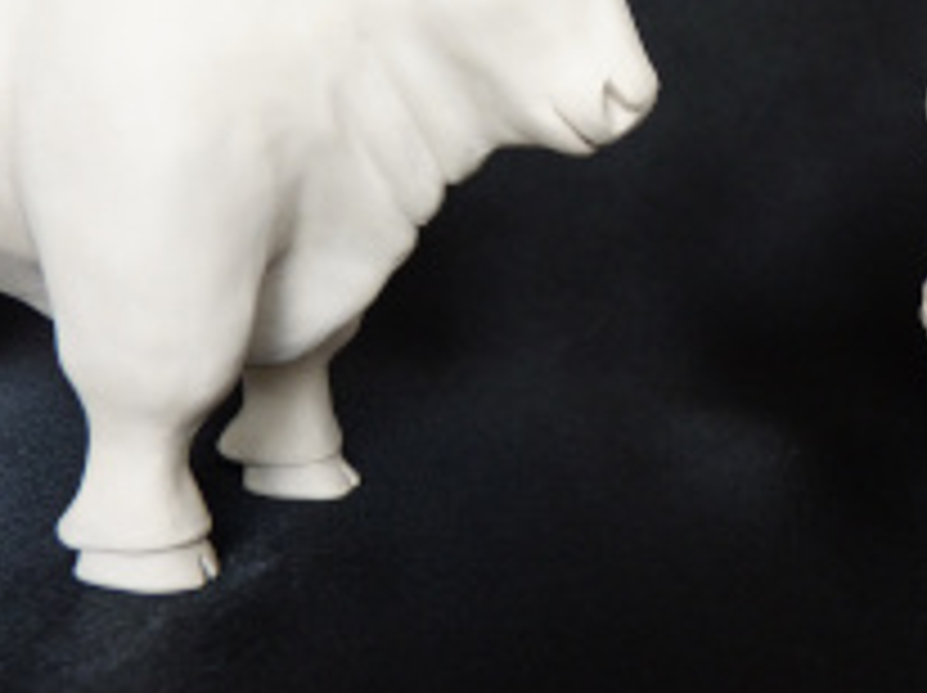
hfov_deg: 30.1
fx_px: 1685
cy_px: 146
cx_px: 724
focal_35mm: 63
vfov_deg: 22.9
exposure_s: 1/30
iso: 200
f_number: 3
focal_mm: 6.5
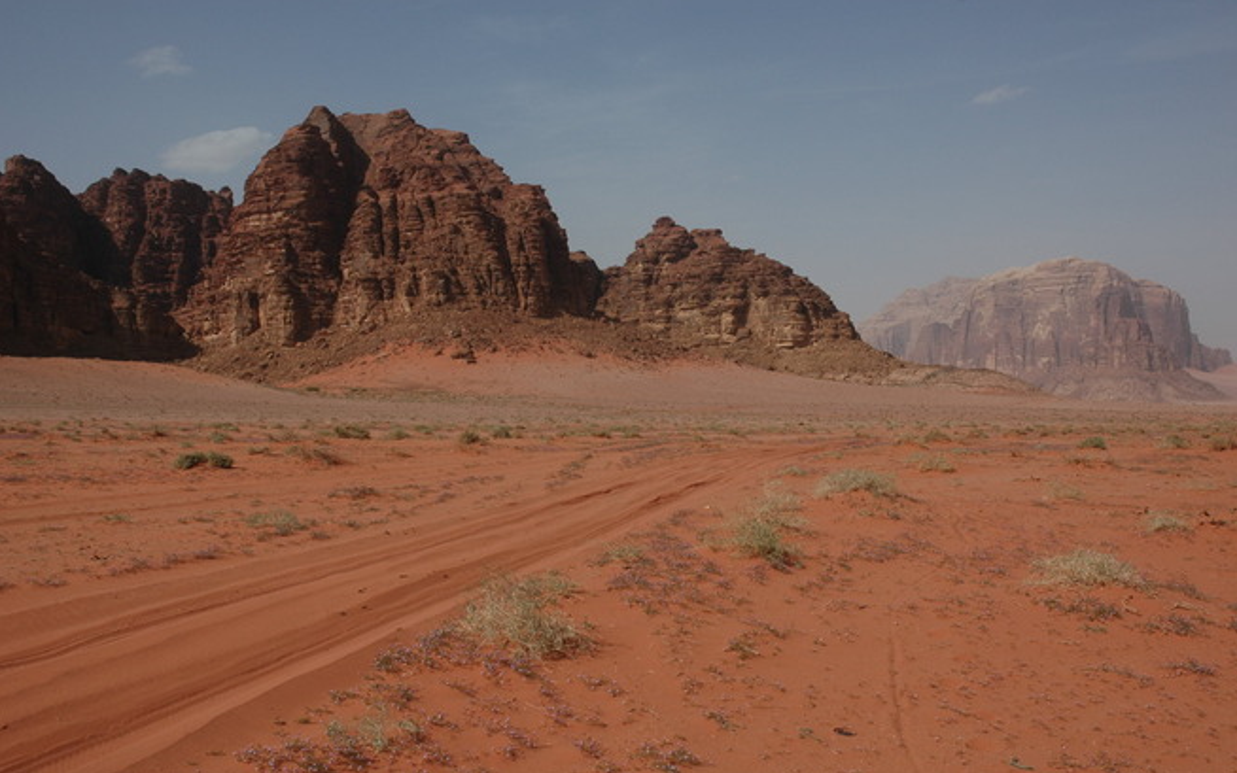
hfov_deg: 52.7
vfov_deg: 34.4
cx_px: 617
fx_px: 1248
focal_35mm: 37
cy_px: 447
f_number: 11
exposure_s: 1/500
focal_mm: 22
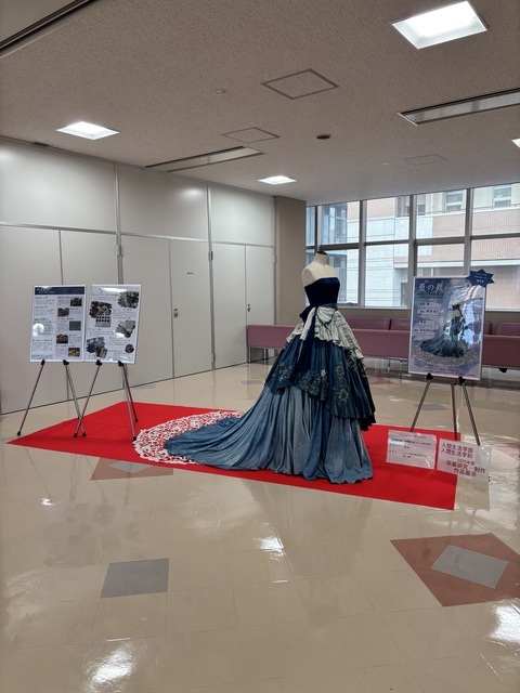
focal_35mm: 26
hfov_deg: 53.1
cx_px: 260
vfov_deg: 67.3
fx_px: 521
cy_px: 346
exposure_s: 1/121
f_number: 1.6
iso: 40
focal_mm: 5.96
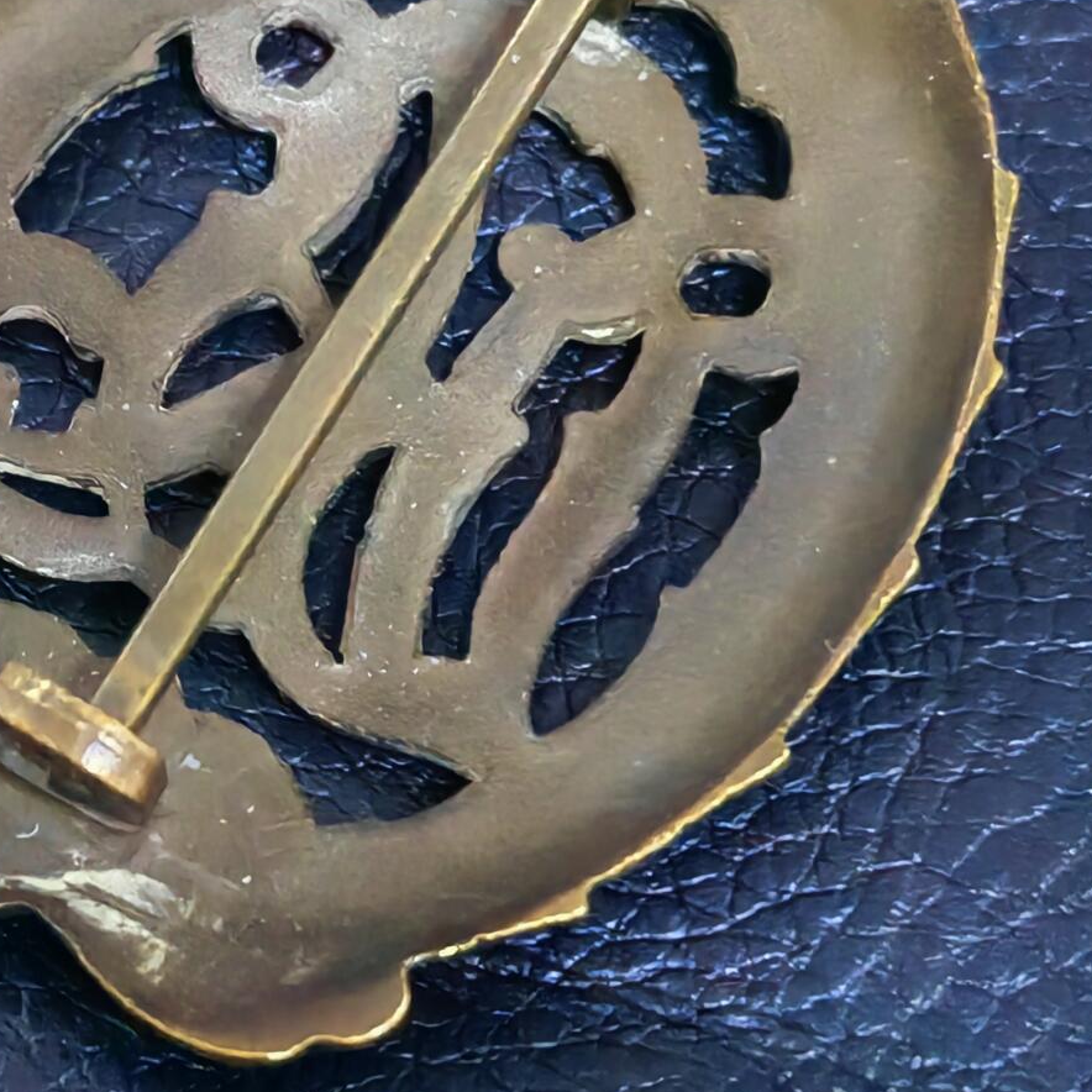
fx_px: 6103
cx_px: 303
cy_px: 442
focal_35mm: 171
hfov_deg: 10.2
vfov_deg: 10.2
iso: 3200
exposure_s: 1/25
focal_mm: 7.62
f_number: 1.6
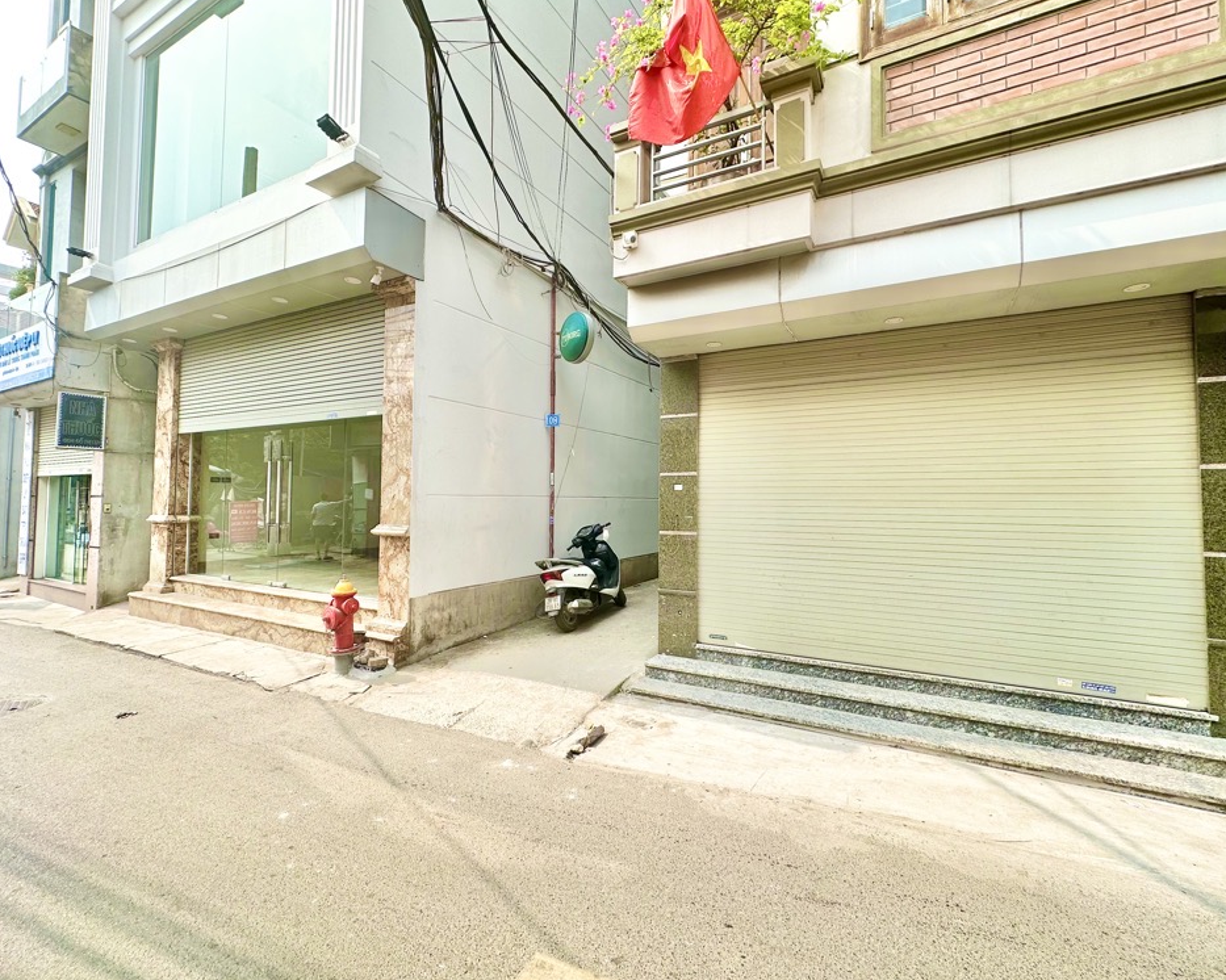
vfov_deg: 84.0
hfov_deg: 96.7
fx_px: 544
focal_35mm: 15
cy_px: 479
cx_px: 641
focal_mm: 2.22
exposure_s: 1/475
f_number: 2.2
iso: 40
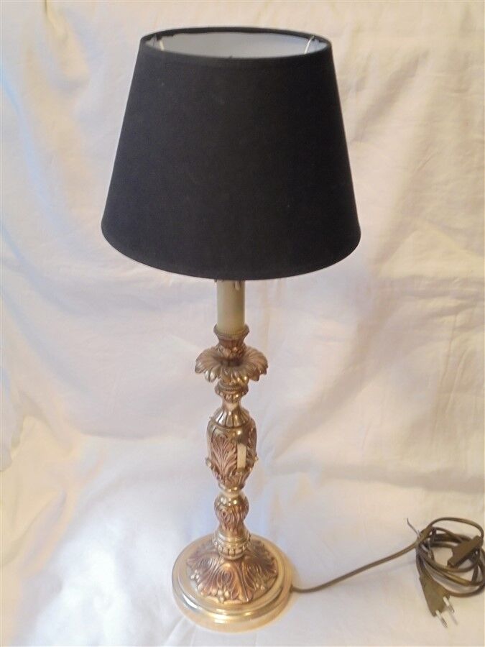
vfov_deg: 49.0
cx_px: 242
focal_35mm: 38
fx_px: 710
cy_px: 324
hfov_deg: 37.7
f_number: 4.2
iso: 400
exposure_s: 1/10
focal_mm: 6.9
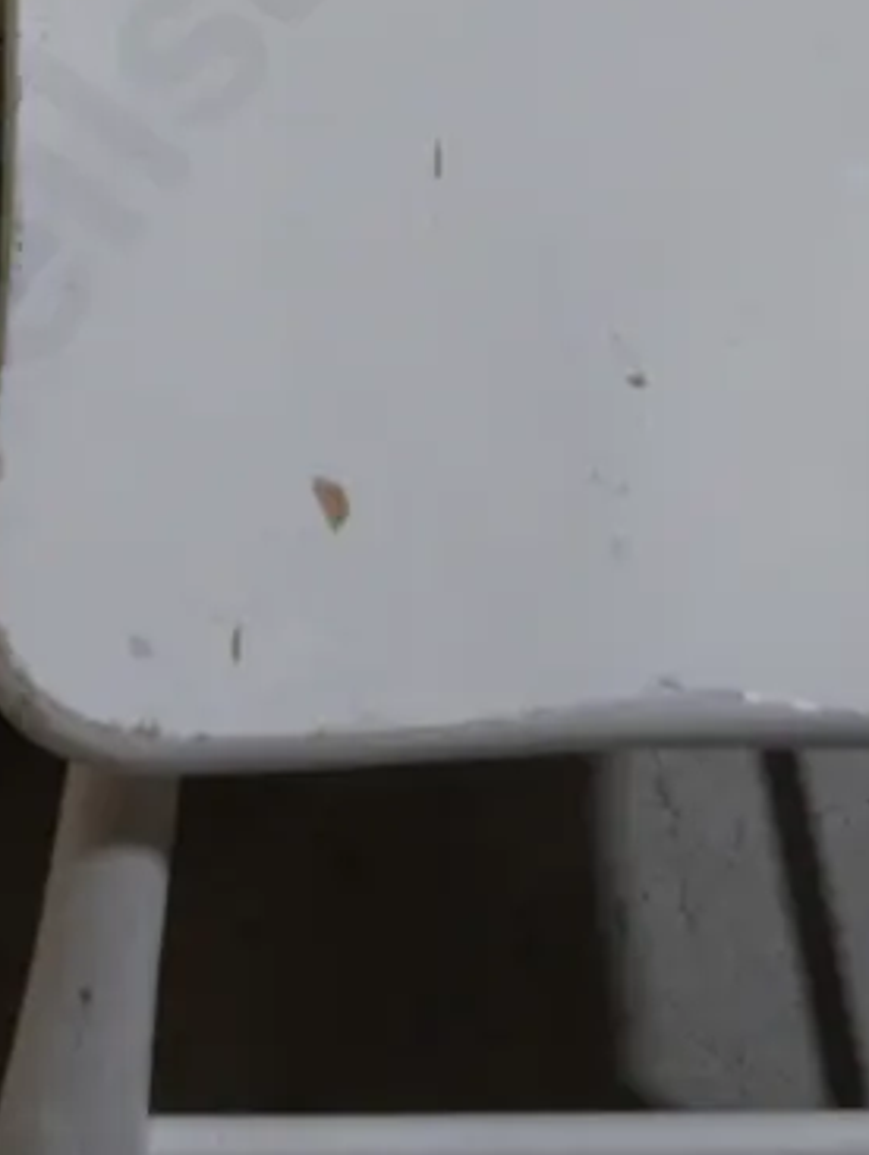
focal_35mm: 106
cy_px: -214
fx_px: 3542
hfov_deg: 14.0
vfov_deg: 17.7
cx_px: 389
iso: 200
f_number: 4.1
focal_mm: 19
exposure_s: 1/100
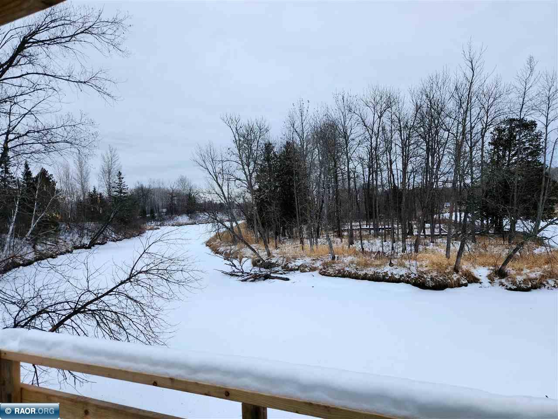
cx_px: 279
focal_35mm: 23
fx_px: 371
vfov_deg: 58.9
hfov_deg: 73.9
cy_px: 210
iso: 50
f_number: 1.8
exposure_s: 1/182
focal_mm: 5.4
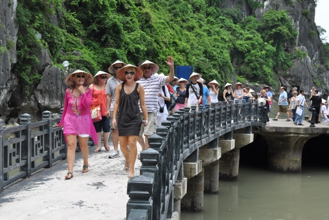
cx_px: 164
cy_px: 110
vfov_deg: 25.8
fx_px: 480
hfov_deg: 37.9
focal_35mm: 52
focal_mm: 35
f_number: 8
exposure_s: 1/250
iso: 250
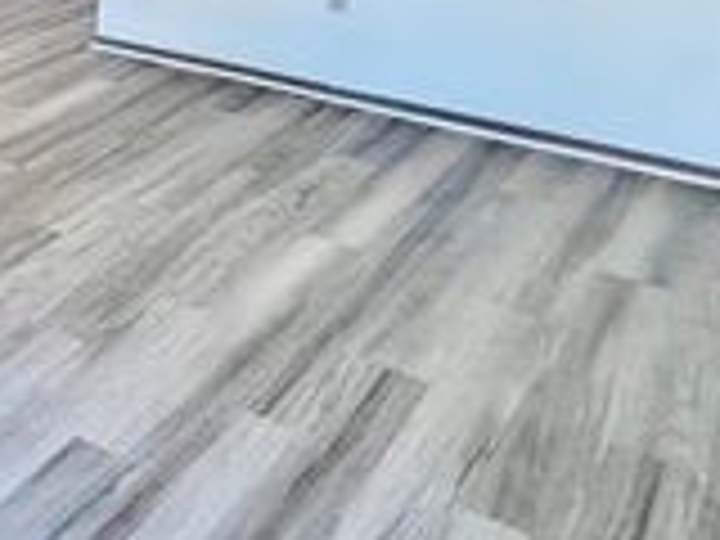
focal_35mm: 57
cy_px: -50
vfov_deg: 24.0
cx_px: -234
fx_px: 1186
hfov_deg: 27.7
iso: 250
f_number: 2.2
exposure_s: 1/99
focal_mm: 2.22
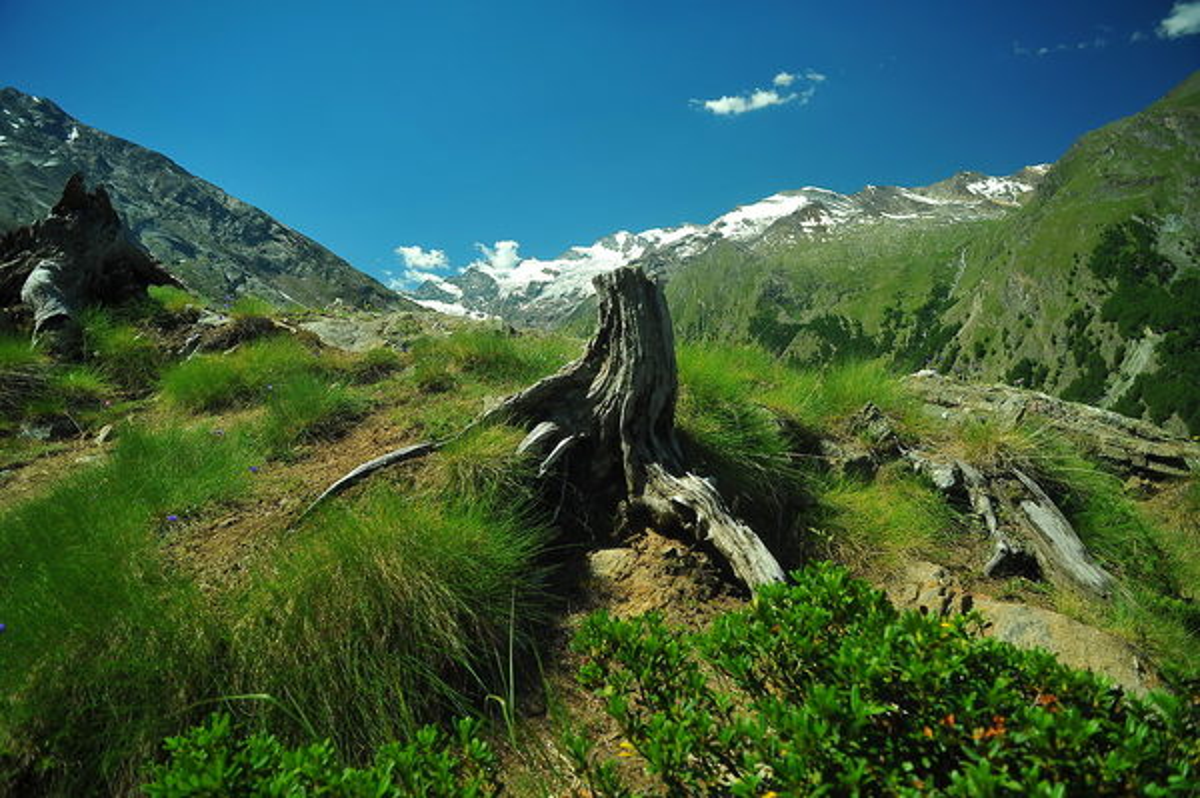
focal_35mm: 20
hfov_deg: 84.0
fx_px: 666
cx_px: 600
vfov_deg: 61.8
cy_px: 399
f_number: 5.6
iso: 320
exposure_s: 1/640
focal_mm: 20
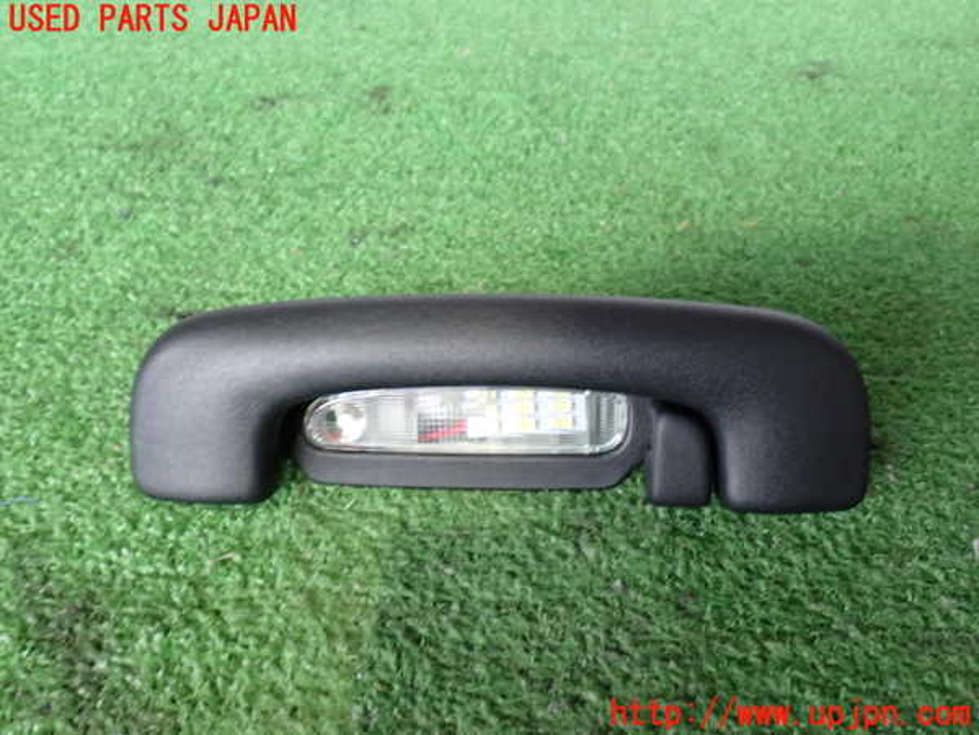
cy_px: 368
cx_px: 490
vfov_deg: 39.7
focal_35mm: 36
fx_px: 1018
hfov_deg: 51.4
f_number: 2.5
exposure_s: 1/40
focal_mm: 6.37
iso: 400
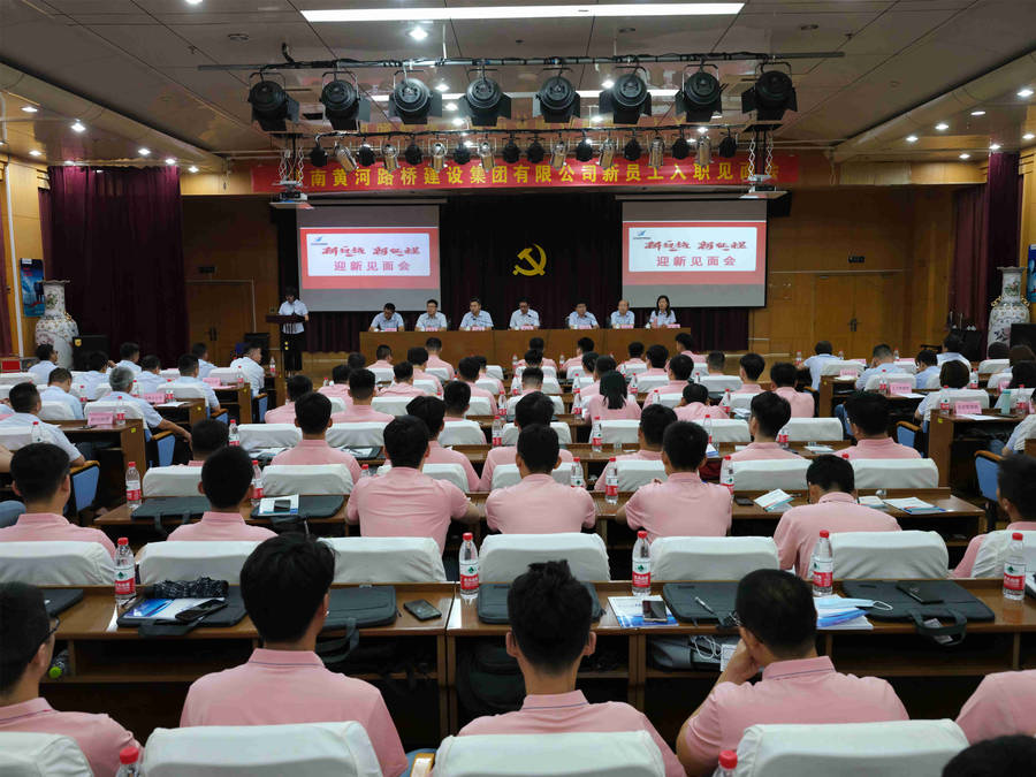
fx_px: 808
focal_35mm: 27
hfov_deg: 65.3
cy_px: 388
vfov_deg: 51.4
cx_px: 518
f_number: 8
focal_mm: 34.4
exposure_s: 1/60
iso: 6400
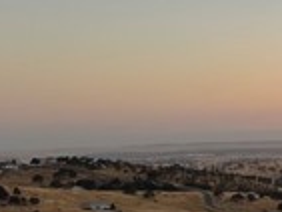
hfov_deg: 15.5
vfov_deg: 13.6
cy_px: 120
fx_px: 889
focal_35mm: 109
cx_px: 506
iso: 80
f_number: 1.78
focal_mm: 6.86
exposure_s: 1/349
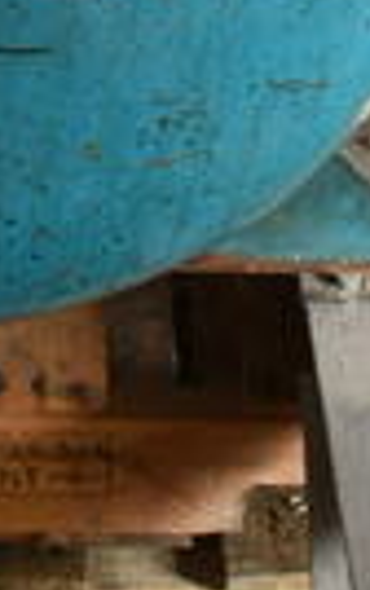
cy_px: -482
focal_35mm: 187
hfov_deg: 7.0
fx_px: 3011
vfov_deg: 10.5
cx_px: -35
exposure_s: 1/30
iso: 220
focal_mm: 18
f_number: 3.5
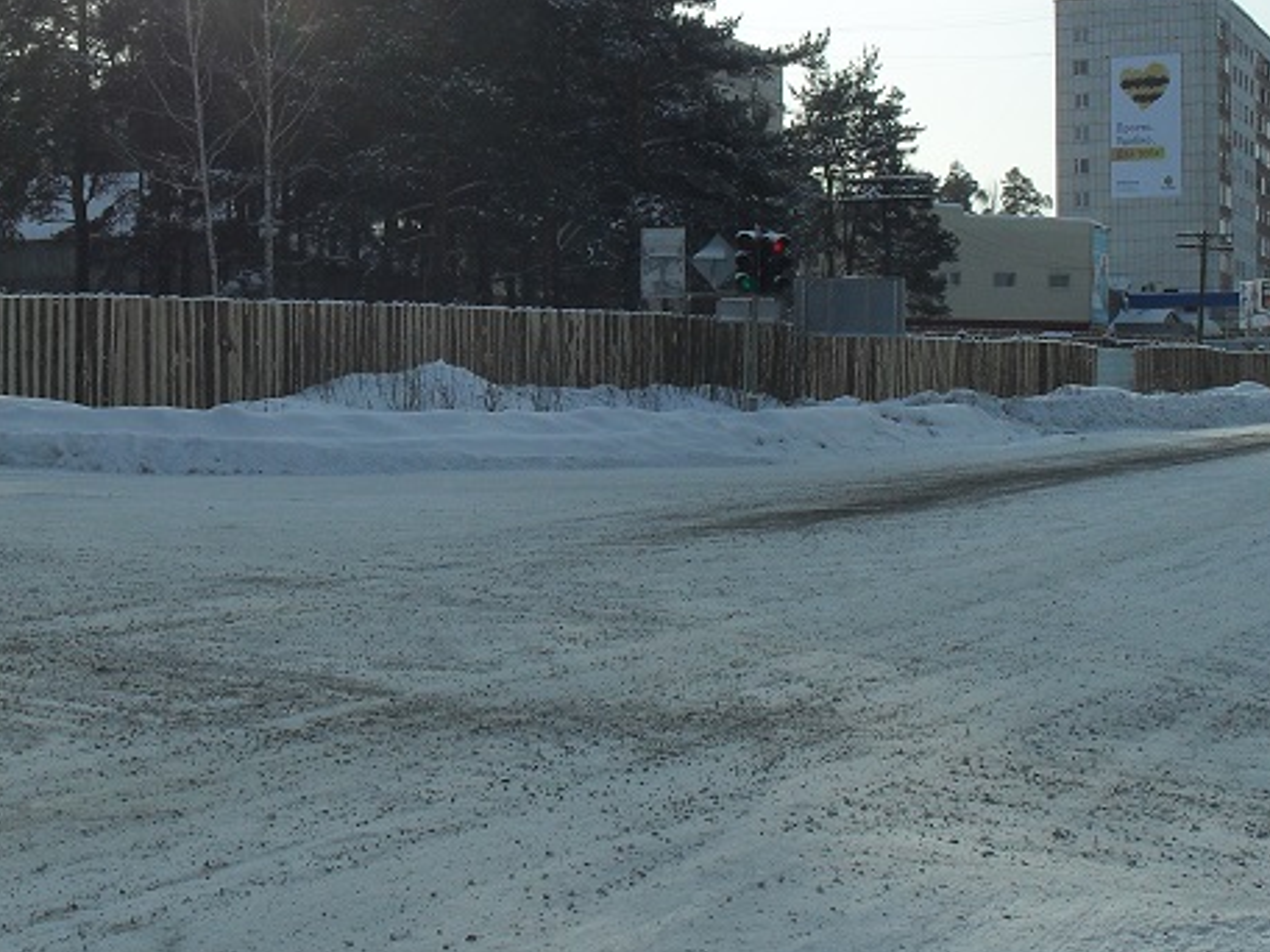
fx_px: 2055
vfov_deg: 26.1
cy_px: 392
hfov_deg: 34.2
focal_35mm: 56
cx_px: 501
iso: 100
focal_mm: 6.3
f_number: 8.4
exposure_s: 1/500
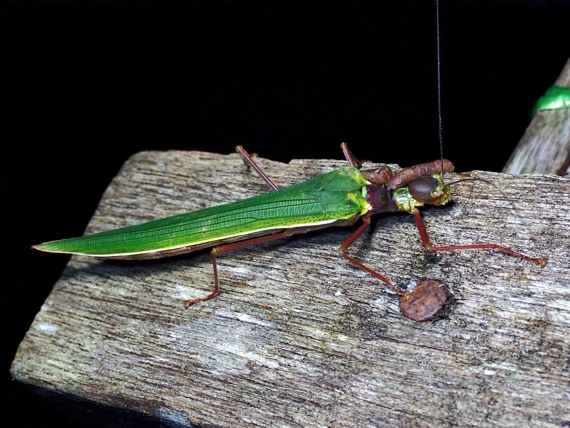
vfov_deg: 30.9
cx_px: 285
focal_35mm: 47
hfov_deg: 40.4
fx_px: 774
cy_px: 214
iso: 200
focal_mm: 8.4
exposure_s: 1/100
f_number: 4.5
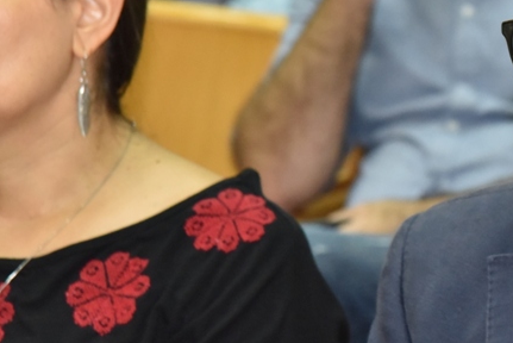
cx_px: 557
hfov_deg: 7.2
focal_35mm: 285
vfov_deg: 4.8
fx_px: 4064
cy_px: 145
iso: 2500
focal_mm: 120
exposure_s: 1/125
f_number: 6.3
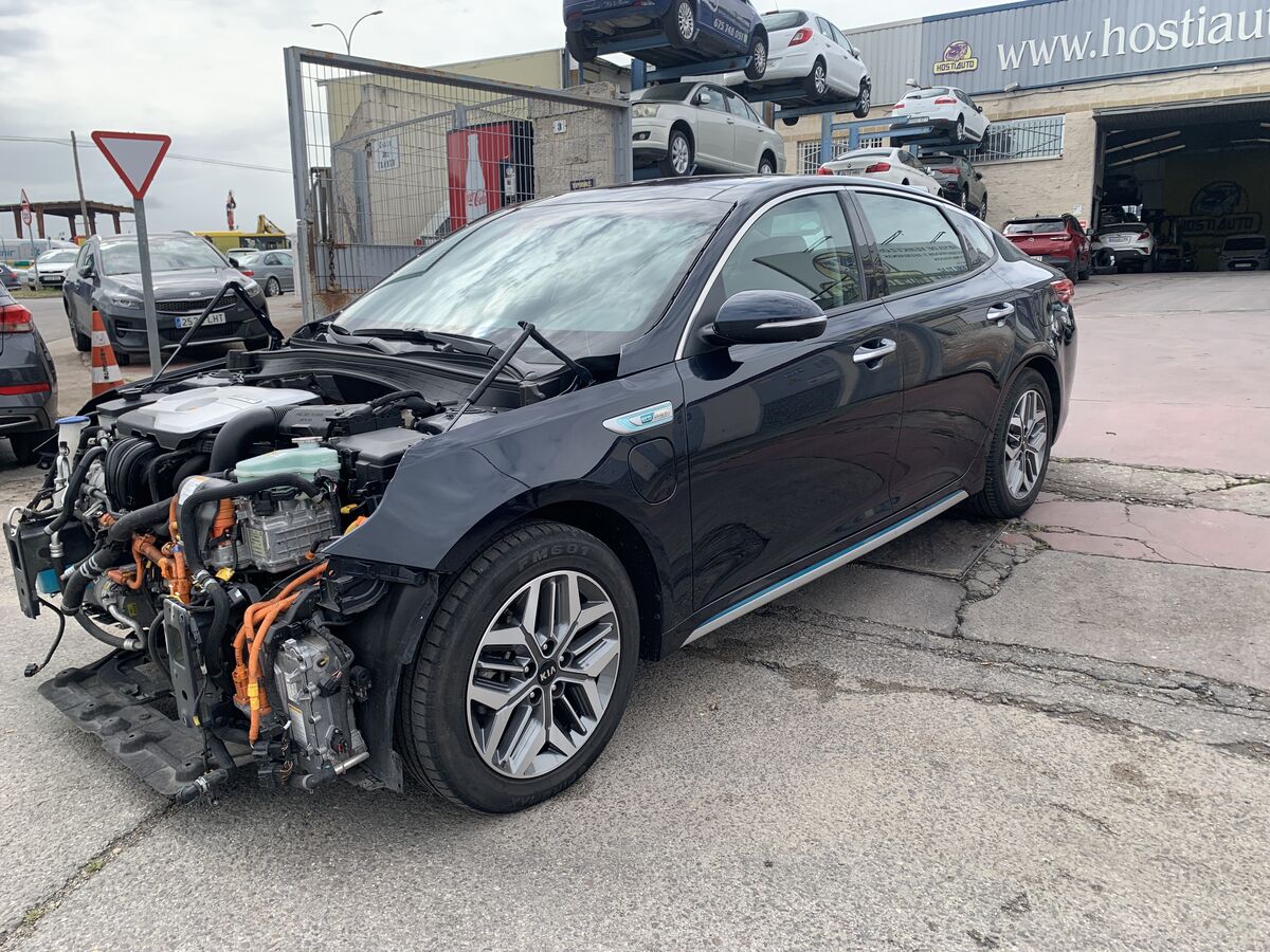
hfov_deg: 67.3
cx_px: 635
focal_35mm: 26
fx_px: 954
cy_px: 476
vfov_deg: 53.1
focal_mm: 4.25
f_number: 1.8
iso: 25
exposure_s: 1/1266
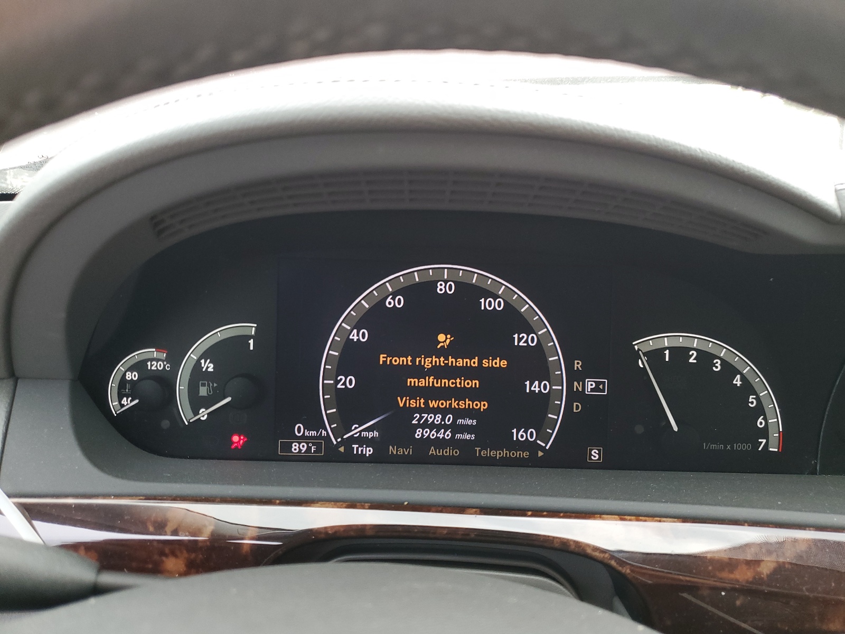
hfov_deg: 67.3
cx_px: 422
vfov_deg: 53.1
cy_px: 317
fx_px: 635
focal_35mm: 26
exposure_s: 1/60.2
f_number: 1.5
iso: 80
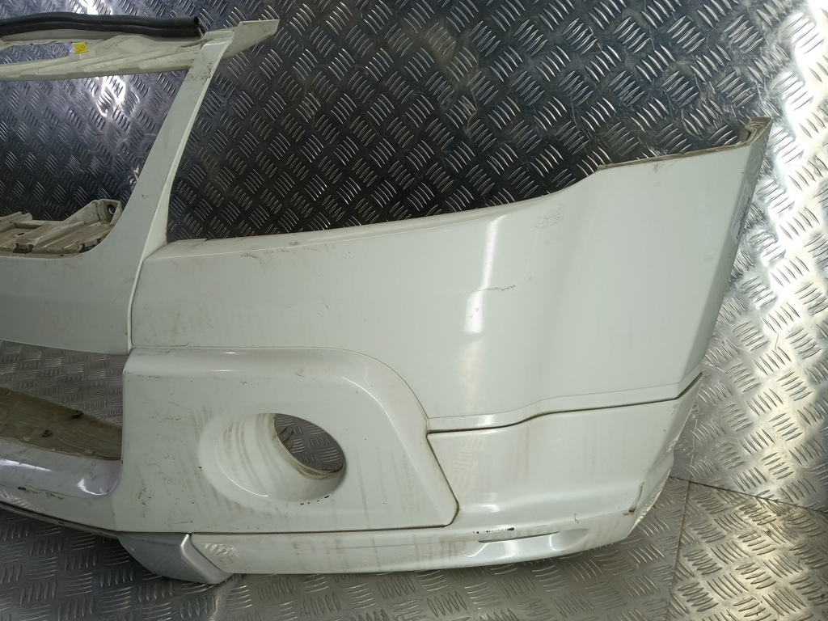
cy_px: 310
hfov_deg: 73.9
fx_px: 550
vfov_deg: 58.9
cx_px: 414
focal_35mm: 23
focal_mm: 4.11
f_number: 1.6
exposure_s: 1/100
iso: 108
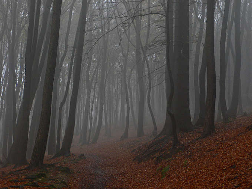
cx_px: 126
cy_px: 94
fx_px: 575
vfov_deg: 18.7
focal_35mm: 79
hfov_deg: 24.7
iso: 125
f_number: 4
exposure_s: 1/30
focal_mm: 15.6
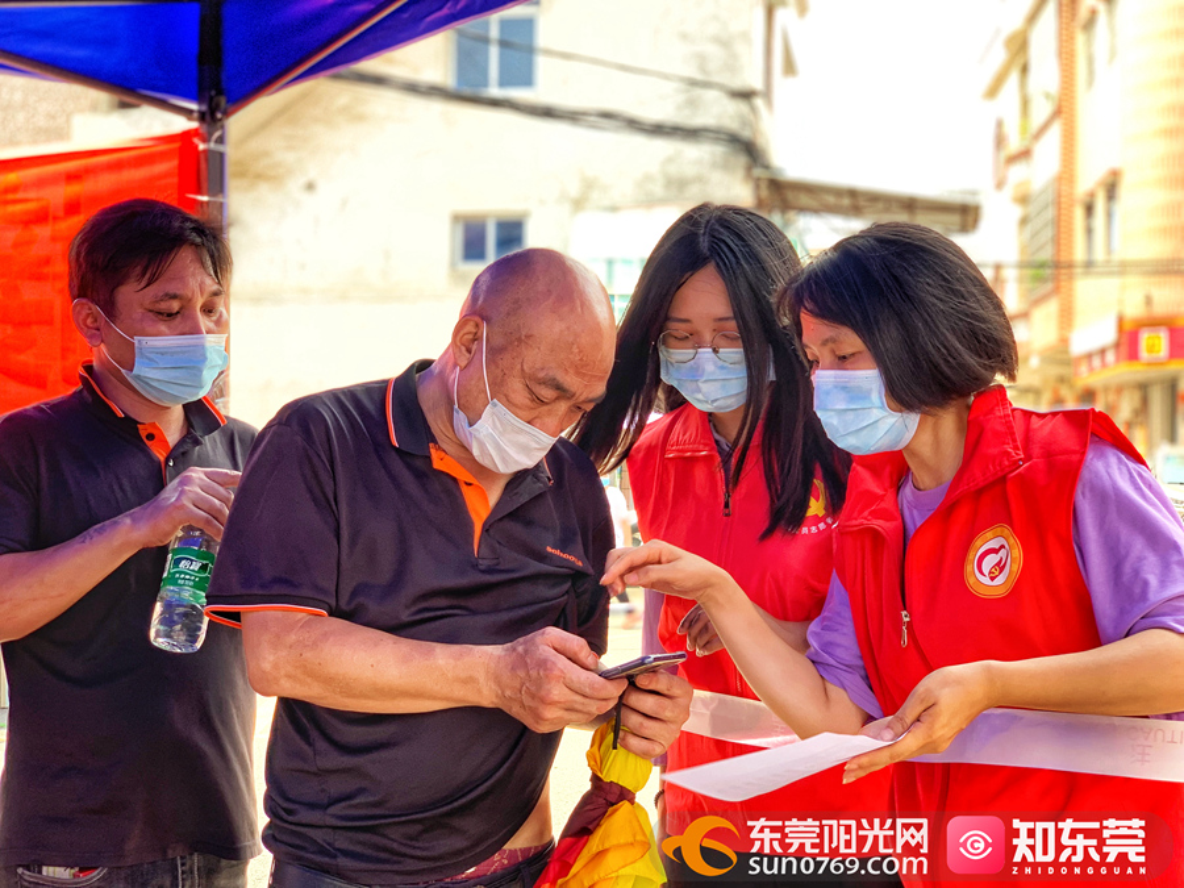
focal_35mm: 52
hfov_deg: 36.8
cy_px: 444
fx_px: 1779
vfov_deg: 28.0
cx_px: 592
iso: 32
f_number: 2.4
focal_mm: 6
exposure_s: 1/122
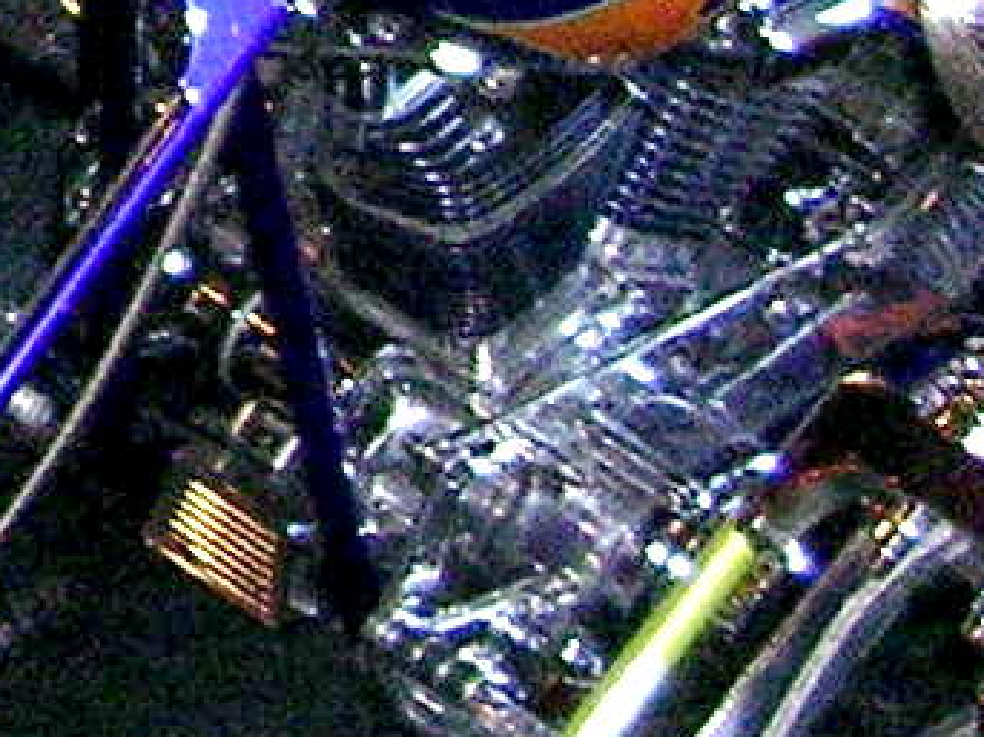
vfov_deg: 6.4
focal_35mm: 227
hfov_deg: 7.7
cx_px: -1825
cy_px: -490
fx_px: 6450
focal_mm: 5.8
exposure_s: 1/60.1
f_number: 2.8
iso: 400
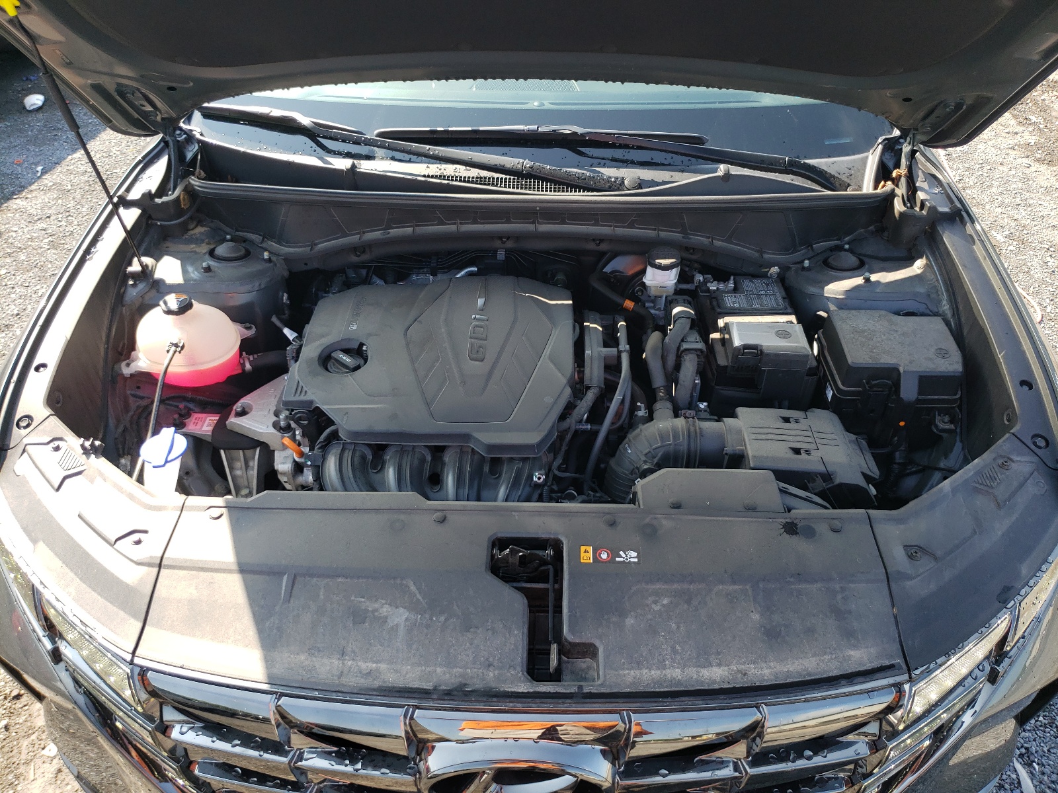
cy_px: 396
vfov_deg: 53.1
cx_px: 529
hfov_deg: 67.3
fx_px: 795
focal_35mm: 26
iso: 50
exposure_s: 1/476
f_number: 1.5
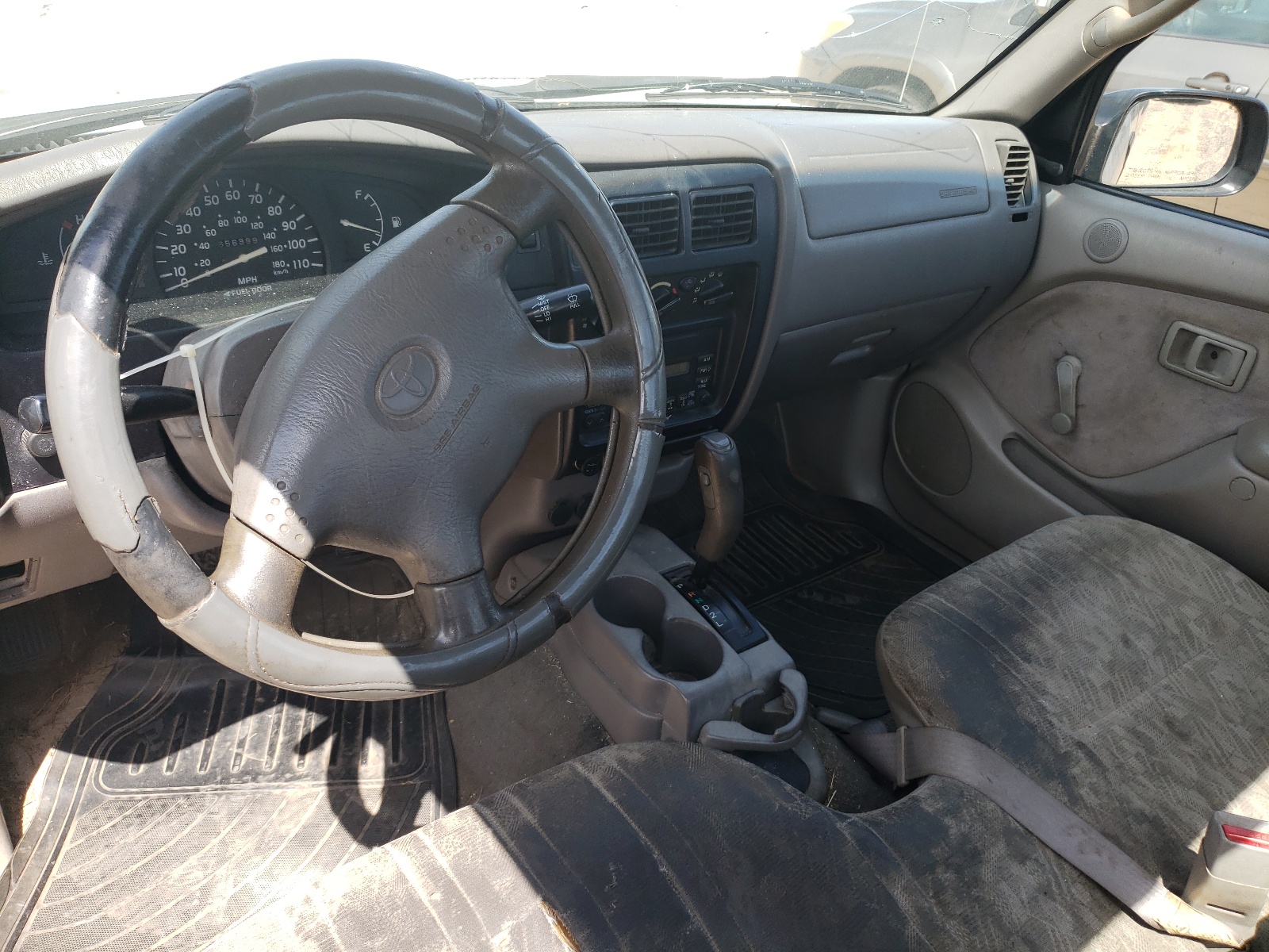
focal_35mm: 26
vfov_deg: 53.1
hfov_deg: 67.3
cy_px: 476
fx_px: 953
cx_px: 634
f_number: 1.5
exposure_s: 1/588
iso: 50
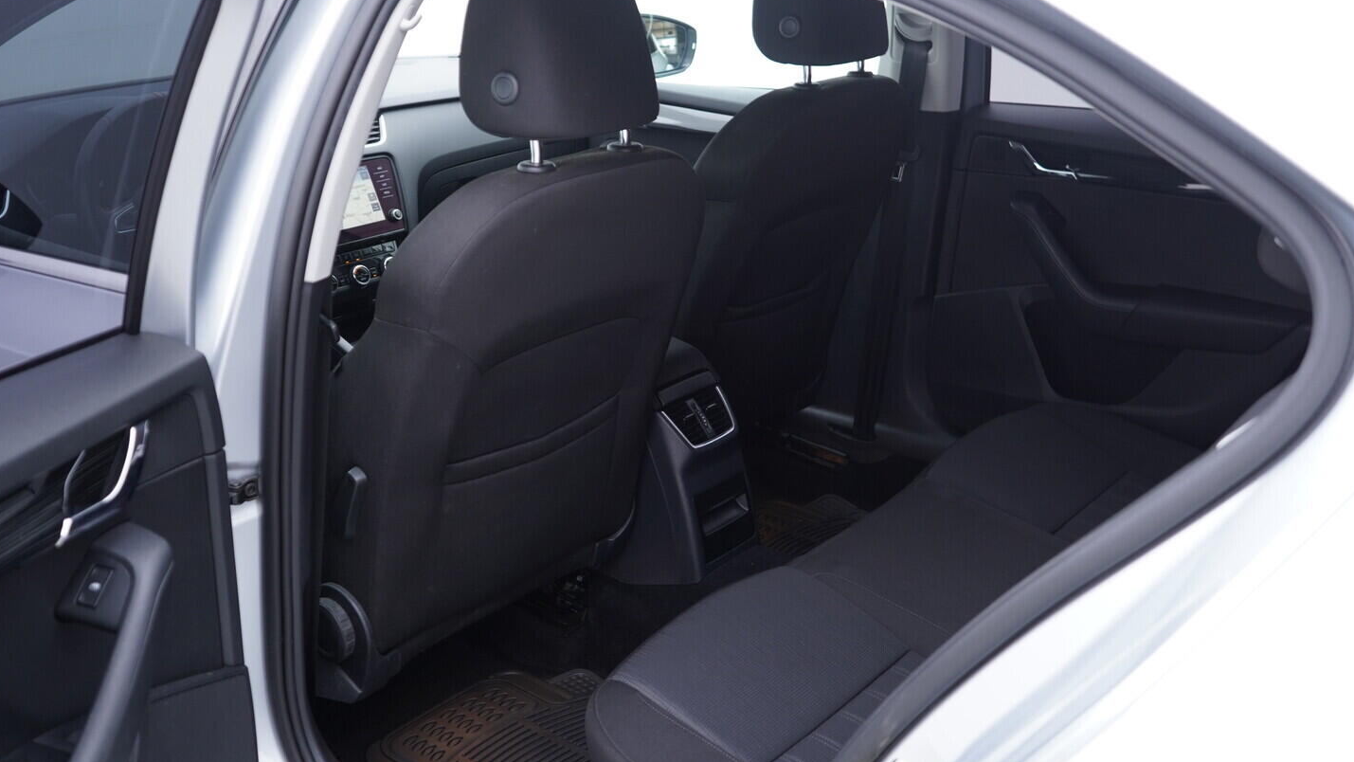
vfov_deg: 31.2
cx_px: 676
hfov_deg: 52.8
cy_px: 380
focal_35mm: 38
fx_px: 1364
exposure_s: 1/40
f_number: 2.8
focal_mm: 24
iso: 250
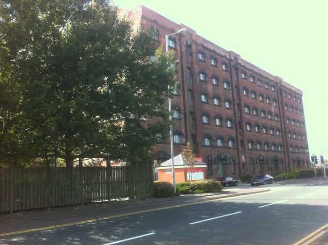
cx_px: 164
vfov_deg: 40.6
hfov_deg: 52.7
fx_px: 331
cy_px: 122
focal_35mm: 35
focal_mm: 3.85
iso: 80
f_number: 2.8
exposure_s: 1/374
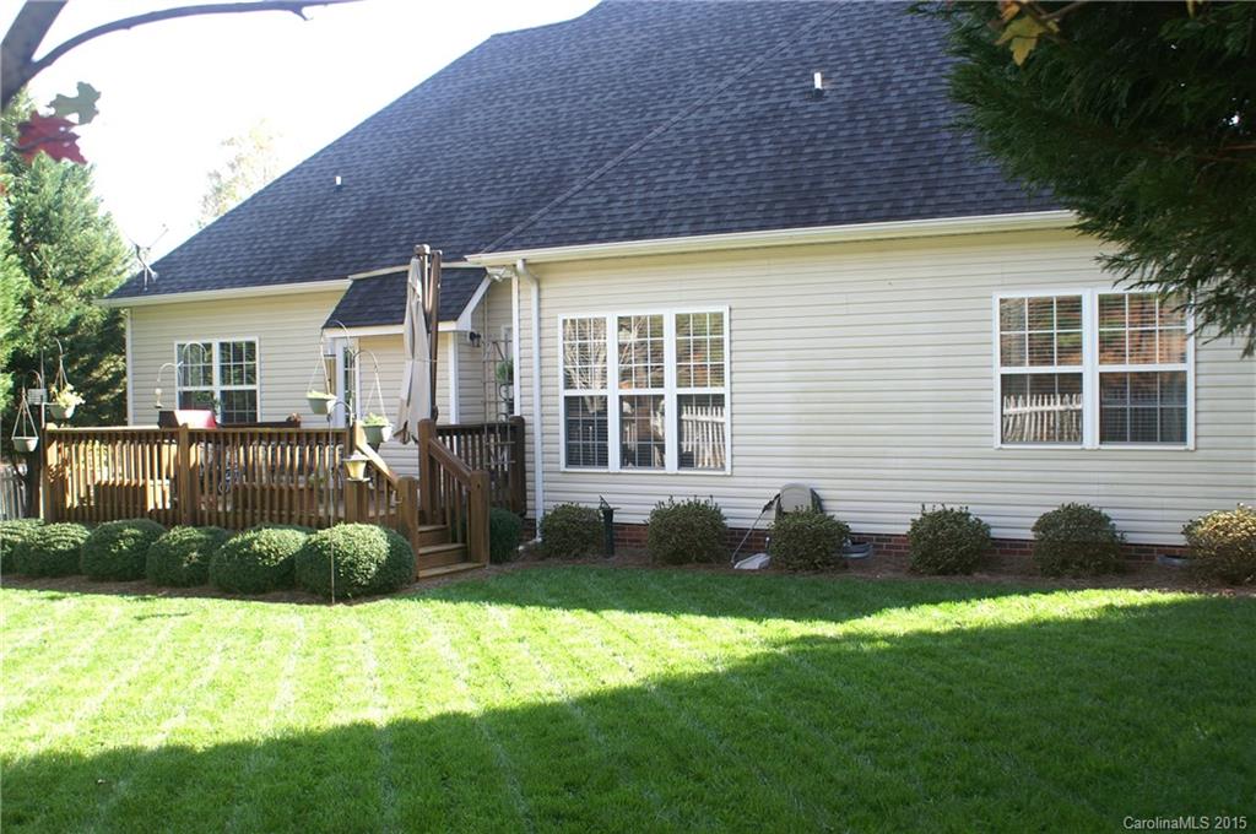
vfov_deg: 34.1
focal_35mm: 39
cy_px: 417
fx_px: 1359
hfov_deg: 49.6
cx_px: 628
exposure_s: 1/60
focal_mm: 26
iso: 100
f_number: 5.6
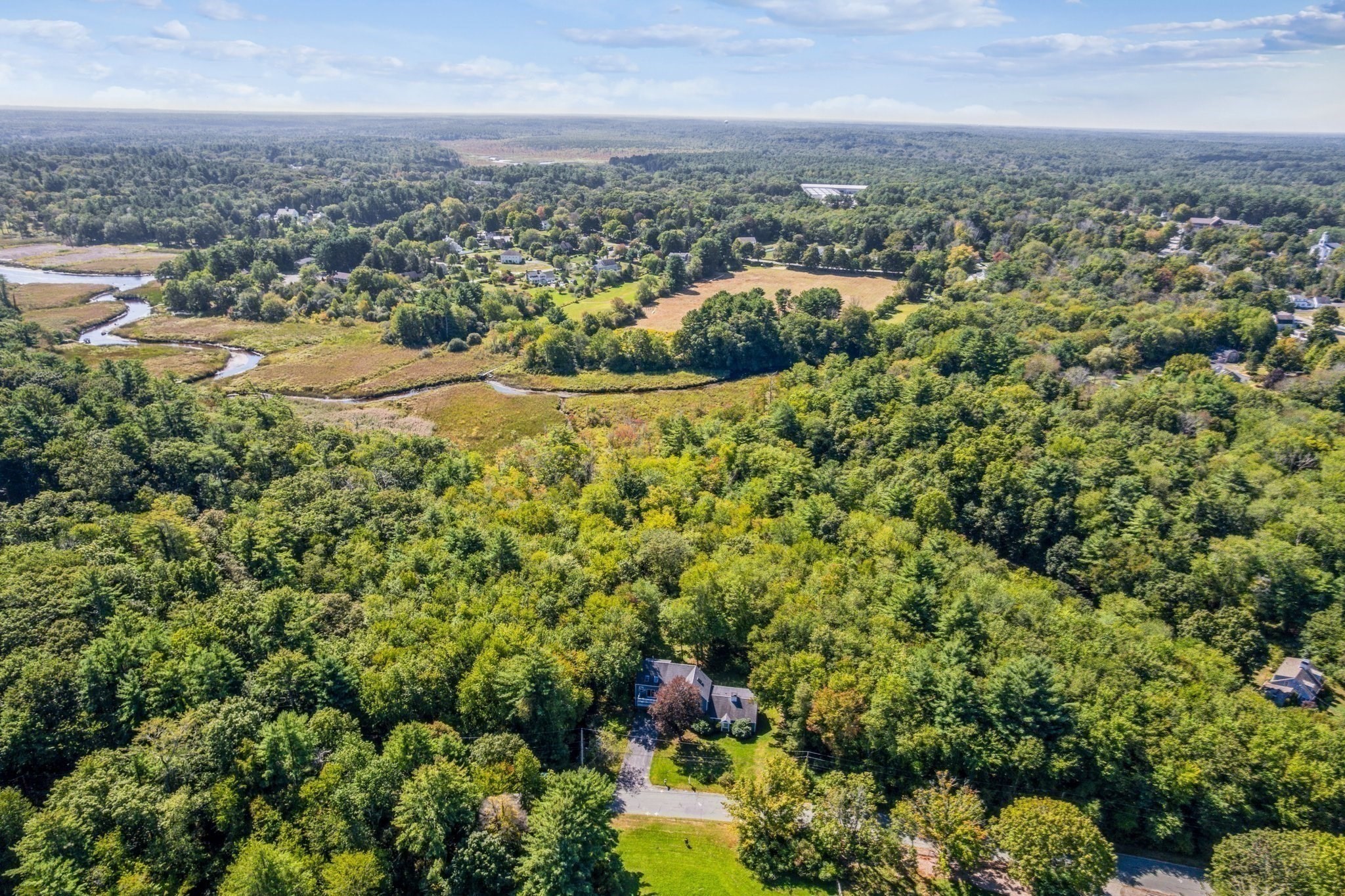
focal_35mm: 22
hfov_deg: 78.6
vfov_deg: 57.2
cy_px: 448
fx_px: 822
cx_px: 672
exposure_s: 1/1250
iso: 100
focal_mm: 8.38
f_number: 2.8
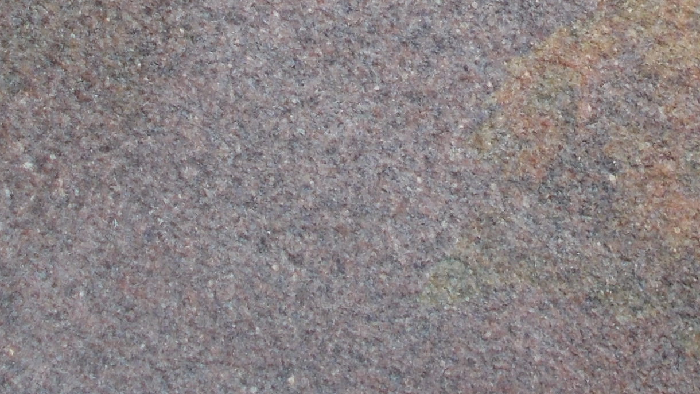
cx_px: 477
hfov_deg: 19.9
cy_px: -269
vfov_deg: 10.7
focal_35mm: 107
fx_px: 1986
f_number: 3.2
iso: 80
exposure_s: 1/160
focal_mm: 4.6
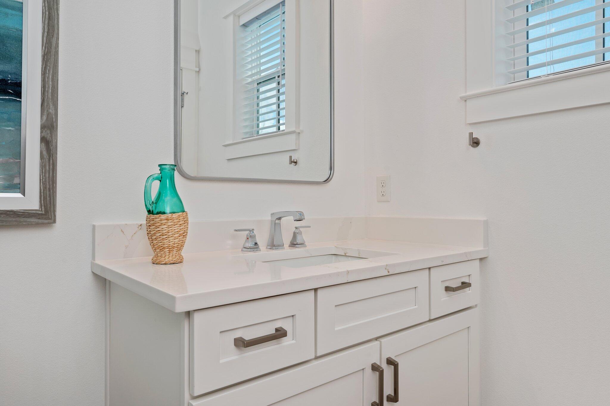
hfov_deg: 77.4
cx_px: 305
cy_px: 203
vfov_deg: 56.1
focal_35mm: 22
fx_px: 381
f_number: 9
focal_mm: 22.5
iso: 100
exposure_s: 1/60
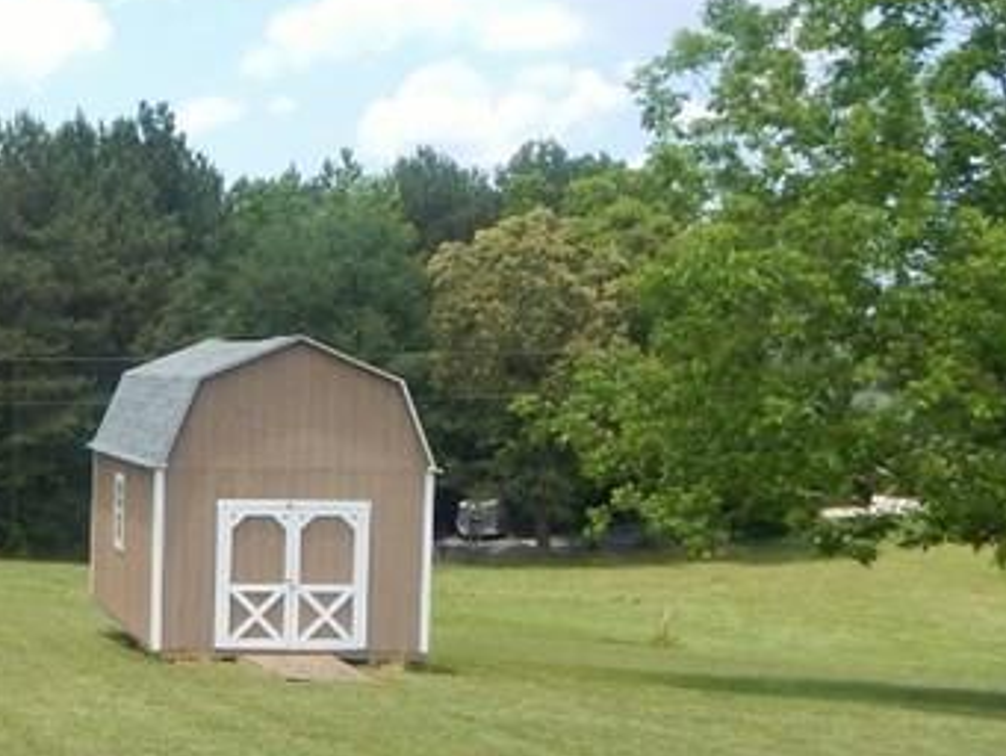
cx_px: -68
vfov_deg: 22.1
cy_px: 523
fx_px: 1919
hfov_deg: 27.2
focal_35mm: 66
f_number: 3
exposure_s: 1/1250
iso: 125
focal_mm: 4
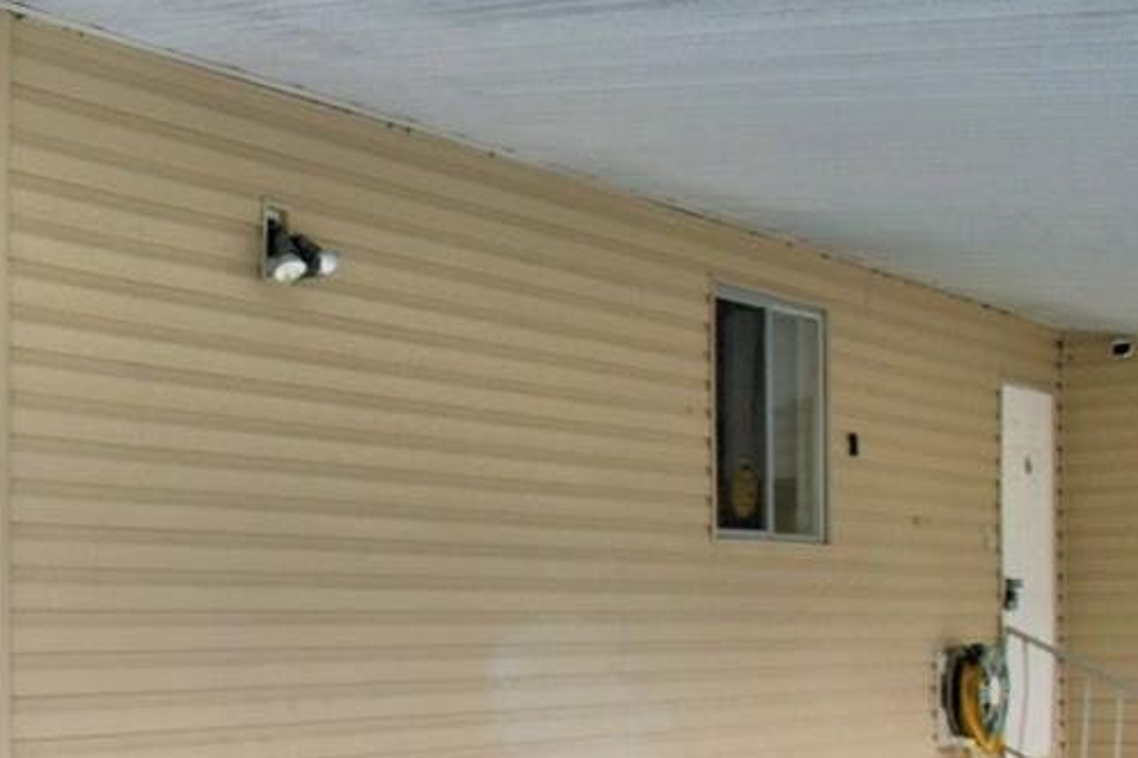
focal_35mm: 58
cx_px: -433
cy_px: 664
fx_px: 1833
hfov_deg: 27.3
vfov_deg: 22.8
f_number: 4.8
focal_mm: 12
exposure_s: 1/400
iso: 200
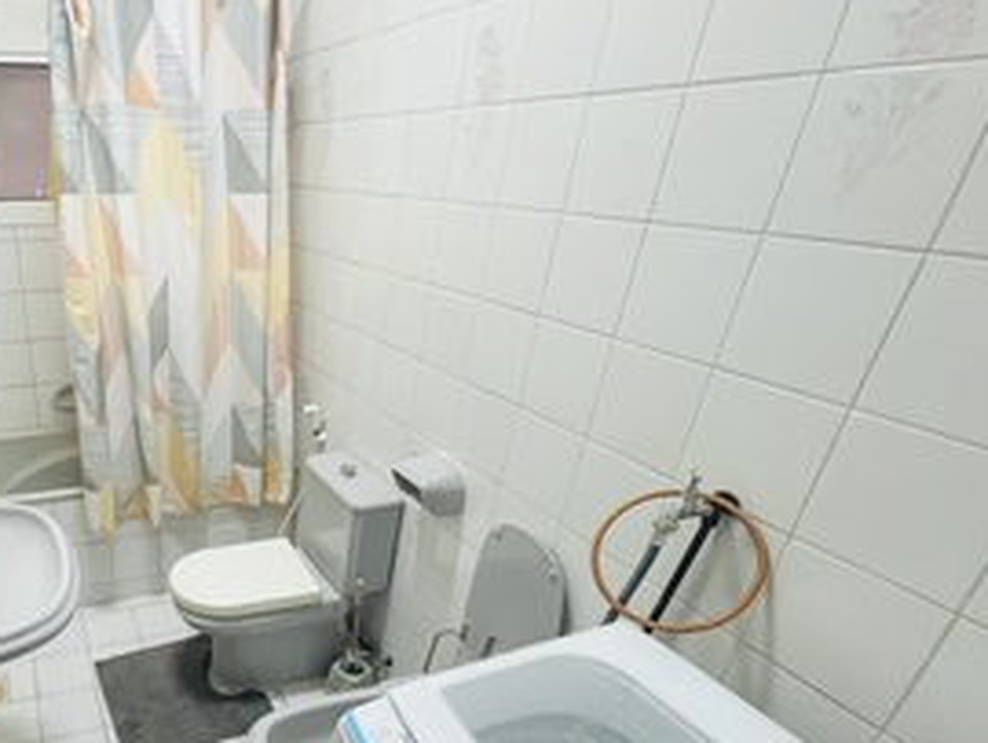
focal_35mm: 22
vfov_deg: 59.6
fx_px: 628
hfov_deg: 69.1
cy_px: 503
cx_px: 199
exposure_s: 1/50
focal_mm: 1.57
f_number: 1.8
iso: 250
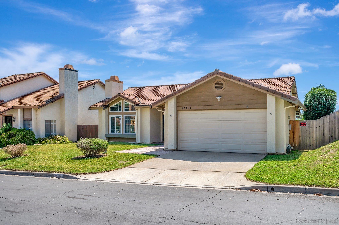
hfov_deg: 62.0
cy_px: 112
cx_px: 170
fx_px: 282
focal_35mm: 30
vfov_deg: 43.5
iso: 400
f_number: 8
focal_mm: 30
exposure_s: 1/1600
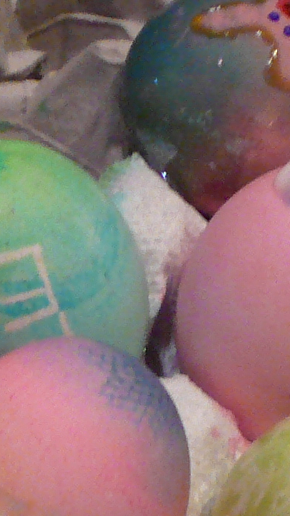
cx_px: -220
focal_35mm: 133
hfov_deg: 8.8
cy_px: 800
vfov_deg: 14.9
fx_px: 1820
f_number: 2.8
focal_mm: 4.6
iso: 200
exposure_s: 1/15
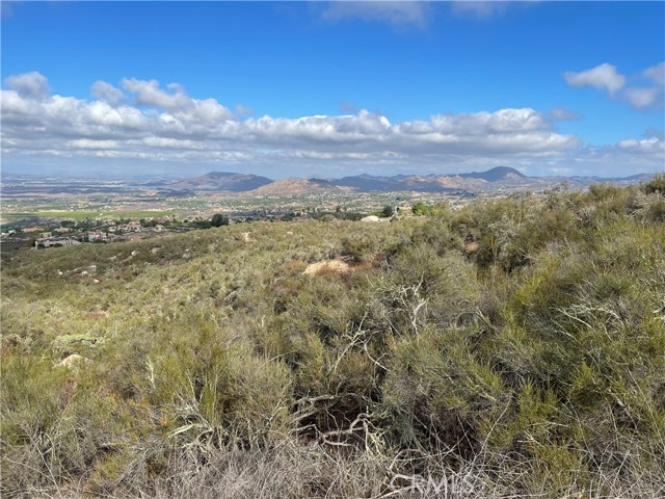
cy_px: 250
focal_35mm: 26
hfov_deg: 67.3
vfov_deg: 53.1
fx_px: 499
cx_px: 332
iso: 32
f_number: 1.6
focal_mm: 4.2
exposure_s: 1/3040
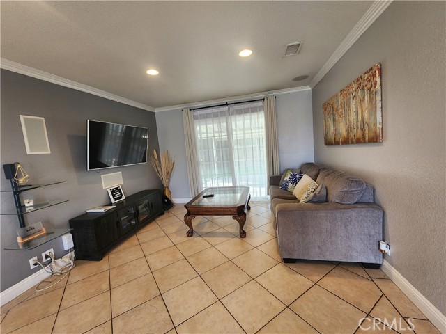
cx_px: 223
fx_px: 167
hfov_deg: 106.2
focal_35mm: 13
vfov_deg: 89.9
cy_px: 167
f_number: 2.2
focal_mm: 2.2
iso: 200
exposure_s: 1/60
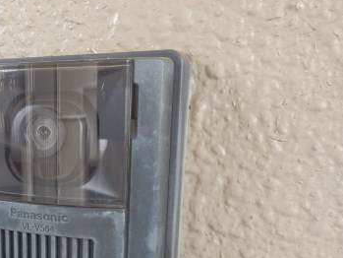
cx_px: 59
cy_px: 206
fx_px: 436
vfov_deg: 32.0
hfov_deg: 40.8
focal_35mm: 44
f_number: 3
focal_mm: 4.2
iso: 320
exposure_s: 1/30
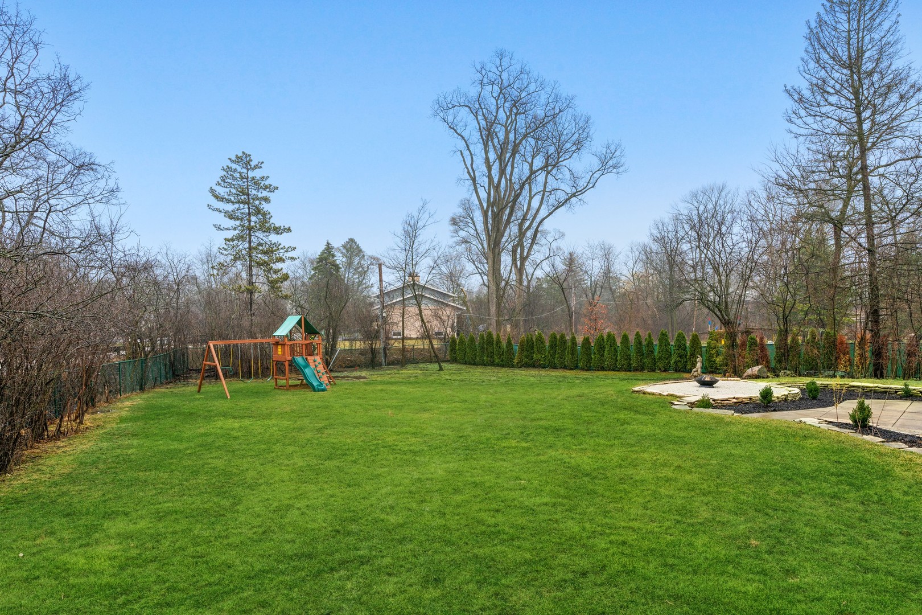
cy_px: 308
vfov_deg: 59.5
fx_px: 538
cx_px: 461
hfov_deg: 81.2
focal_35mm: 21
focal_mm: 21
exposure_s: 1/125
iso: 320
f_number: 7.1
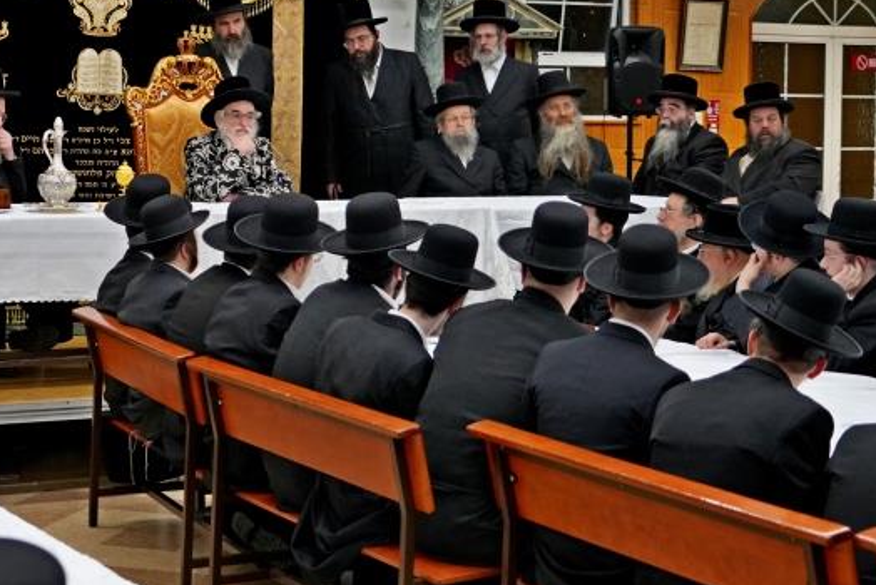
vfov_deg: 16.5
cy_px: 93
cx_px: 214
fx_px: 1996
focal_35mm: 82
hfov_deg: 24.5
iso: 2500
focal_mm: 42
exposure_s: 1/250
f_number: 4.5
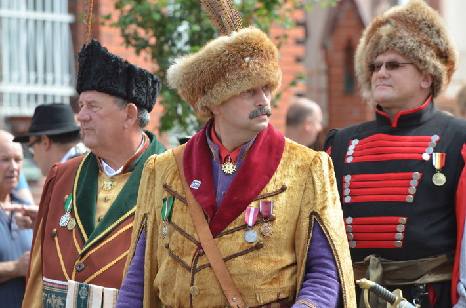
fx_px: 3875
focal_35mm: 300
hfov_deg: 6.9
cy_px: 154
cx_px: 233
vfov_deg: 4.6
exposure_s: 1/1000
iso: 1250
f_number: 6.3
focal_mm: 200
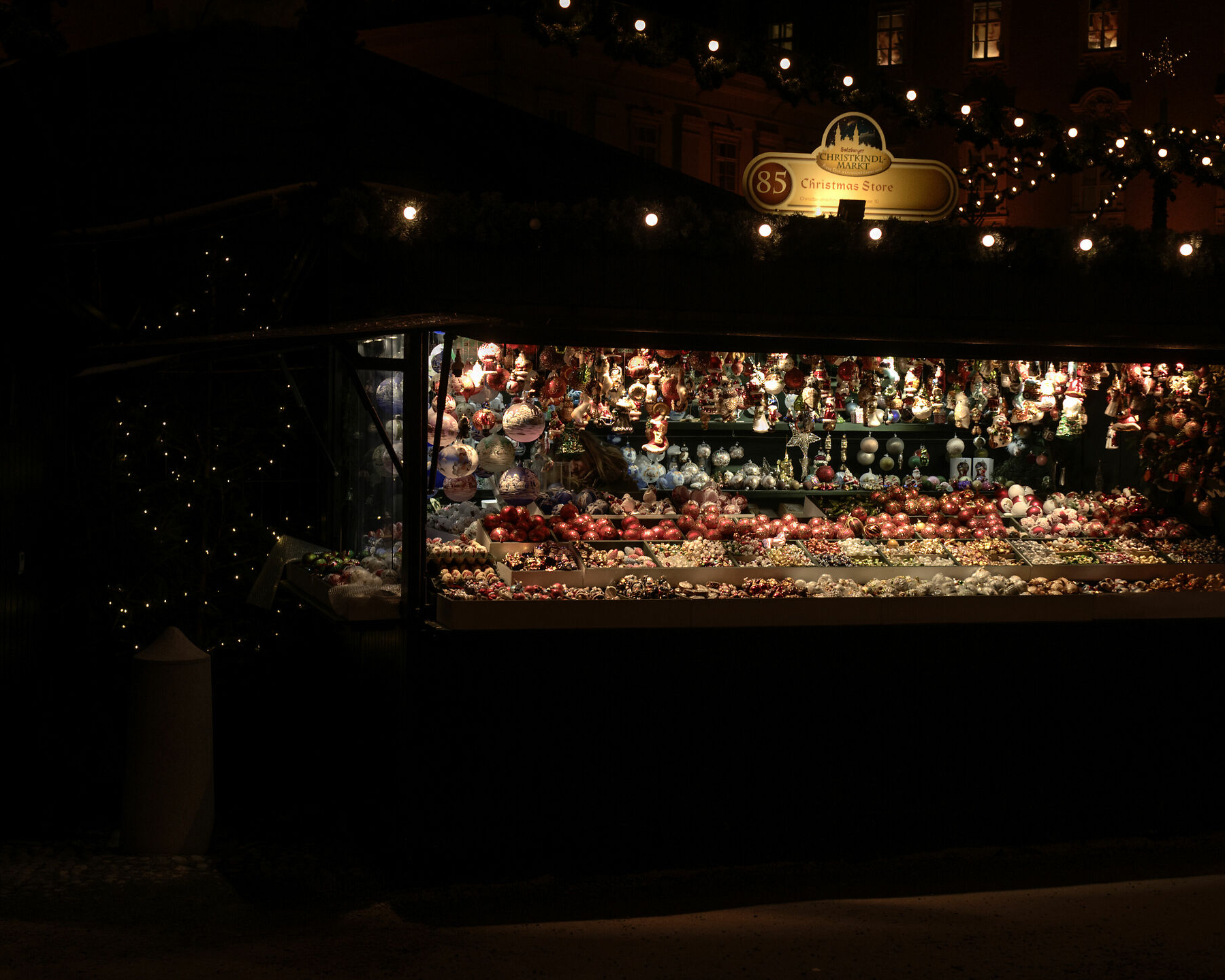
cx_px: 680
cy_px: 448
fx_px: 2176
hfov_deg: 31.4
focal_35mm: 60
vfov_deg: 25.4
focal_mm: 48
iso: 500
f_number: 4.5
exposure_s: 1/125
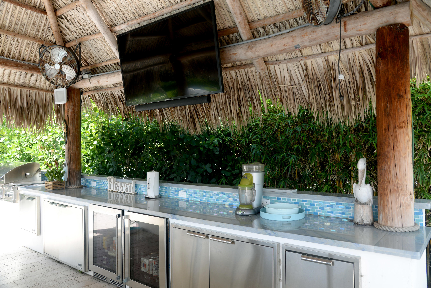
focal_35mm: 27
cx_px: 216
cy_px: 144
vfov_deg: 48.0
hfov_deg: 67.4
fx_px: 323
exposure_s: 1/160
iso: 320
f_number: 7.1
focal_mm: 27
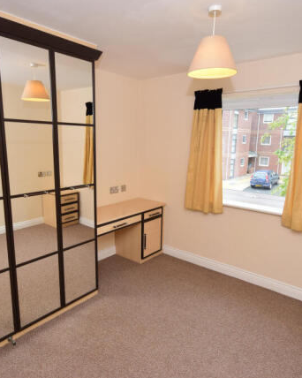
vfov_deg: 70.9
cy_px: 189
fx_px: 265
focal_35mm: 24
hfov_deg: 59.3
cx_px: 143
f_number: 9
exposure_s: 1/50
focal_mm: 11
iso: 500
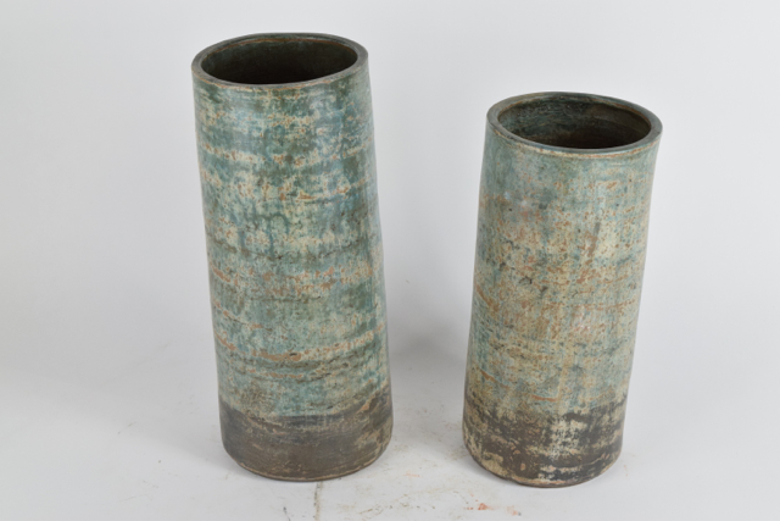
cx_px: 390
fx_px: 1463
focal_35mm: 68
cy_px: 260
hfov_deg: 29.9
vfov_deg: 20.2
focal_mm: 45
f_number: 10
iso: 800
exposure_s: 1/125
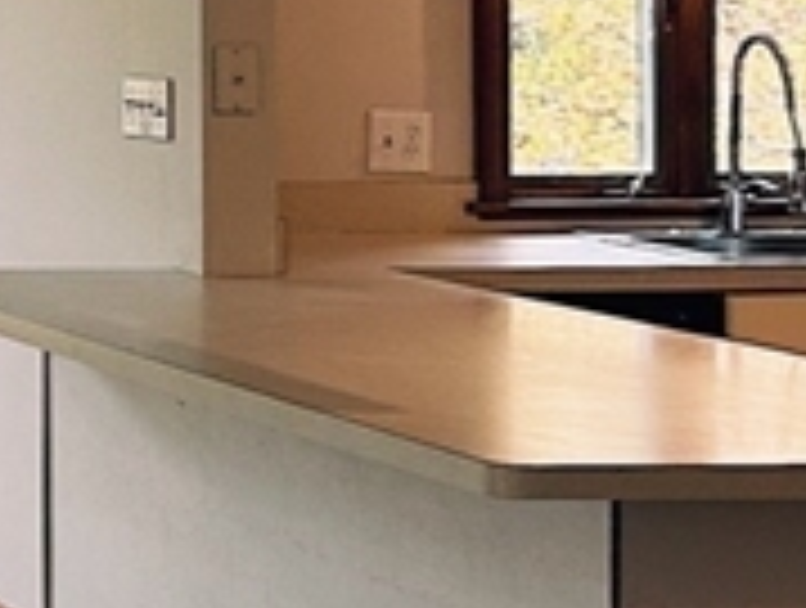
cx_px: -1166
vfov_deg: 10.7
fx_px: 3196
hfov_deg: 11.6
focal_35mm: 137
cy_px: -32
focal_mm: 6.86
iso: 100
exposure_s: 1/120
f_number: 1.78
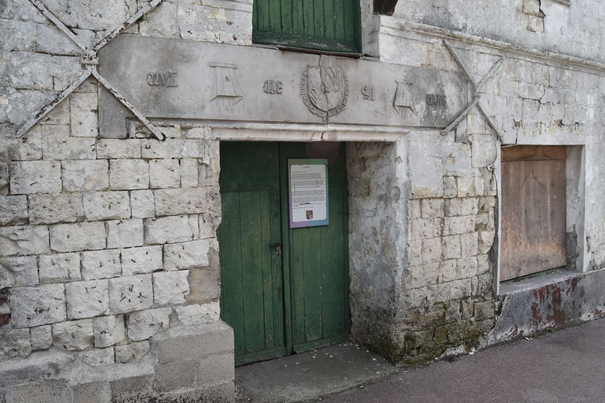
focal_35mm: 27
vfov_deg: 47.9
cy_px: 202
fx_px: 454
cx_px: 302
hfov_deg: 67.4
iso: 220
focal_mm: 18
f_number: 8
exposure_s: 1/250
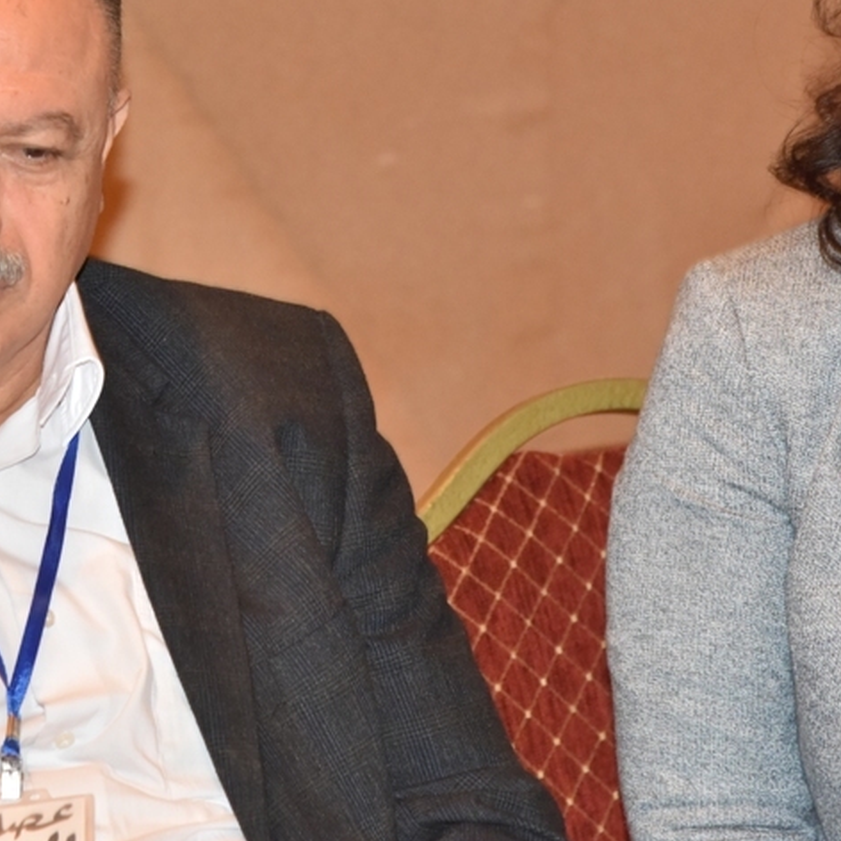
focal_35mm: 203
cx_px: 89
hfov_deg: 8.6
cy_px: 334
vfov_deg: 8.6
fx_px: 5580
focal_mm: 110
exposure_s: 1/60
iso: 2500
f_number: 6.3
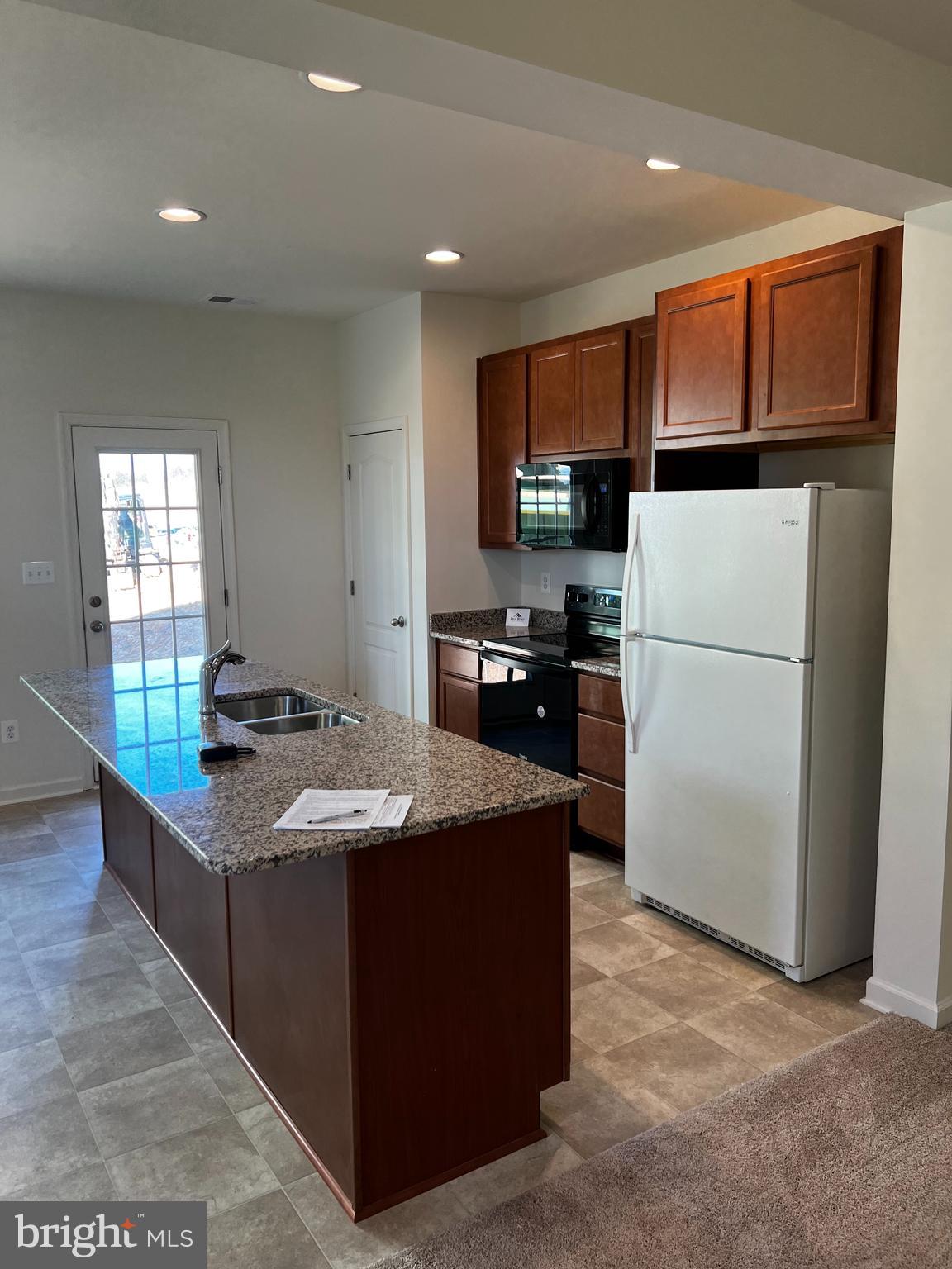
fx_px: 953
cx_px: 476
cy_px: 634
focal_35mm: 26
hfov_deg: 53.1
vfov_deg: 67.3
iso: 80
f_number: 1.5
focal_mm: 5.7
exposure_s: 1/120
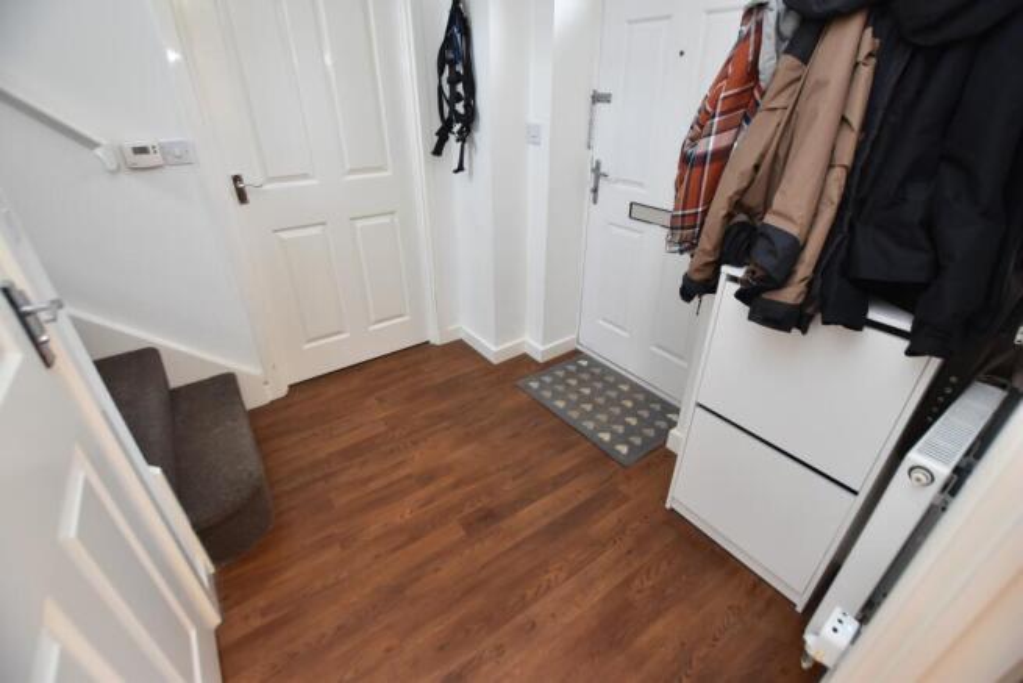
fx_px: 426
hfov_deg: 100.4
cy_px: 342
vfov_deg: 77.4
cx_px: 512
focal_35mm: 15
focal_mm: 10
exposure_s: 1/15
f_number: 3.5
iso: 1250
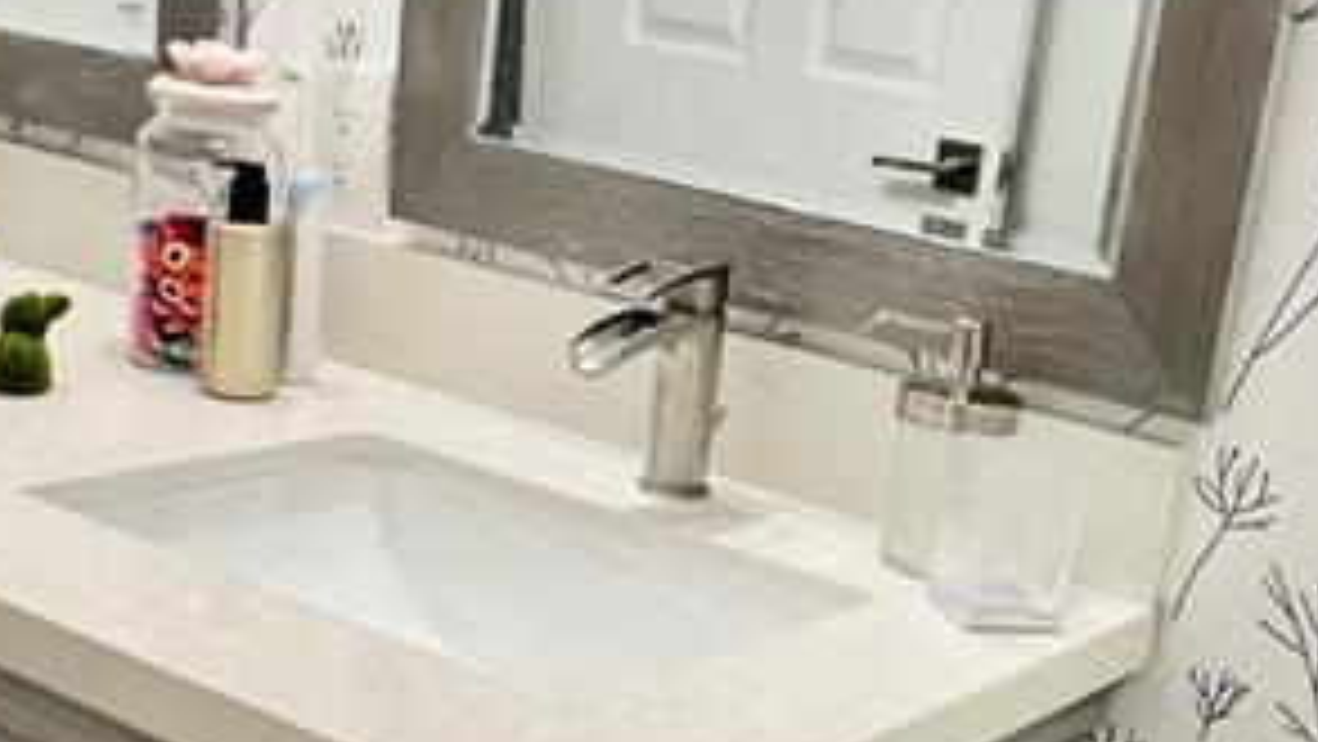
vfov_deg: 20.5
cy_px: 621
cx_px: 738
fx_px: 2028
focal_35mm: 58
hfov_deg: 36.0
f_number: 1.8
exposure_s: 1/120
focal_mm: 1.57
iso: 200
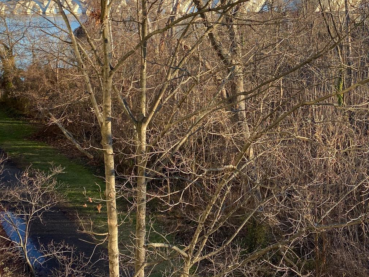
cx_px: 281
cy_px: 14
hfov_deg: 35.3
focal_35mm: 53
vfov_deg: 26.4
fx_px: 565
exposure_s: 1/1206
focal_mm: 4.25
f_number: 1.8
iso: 32
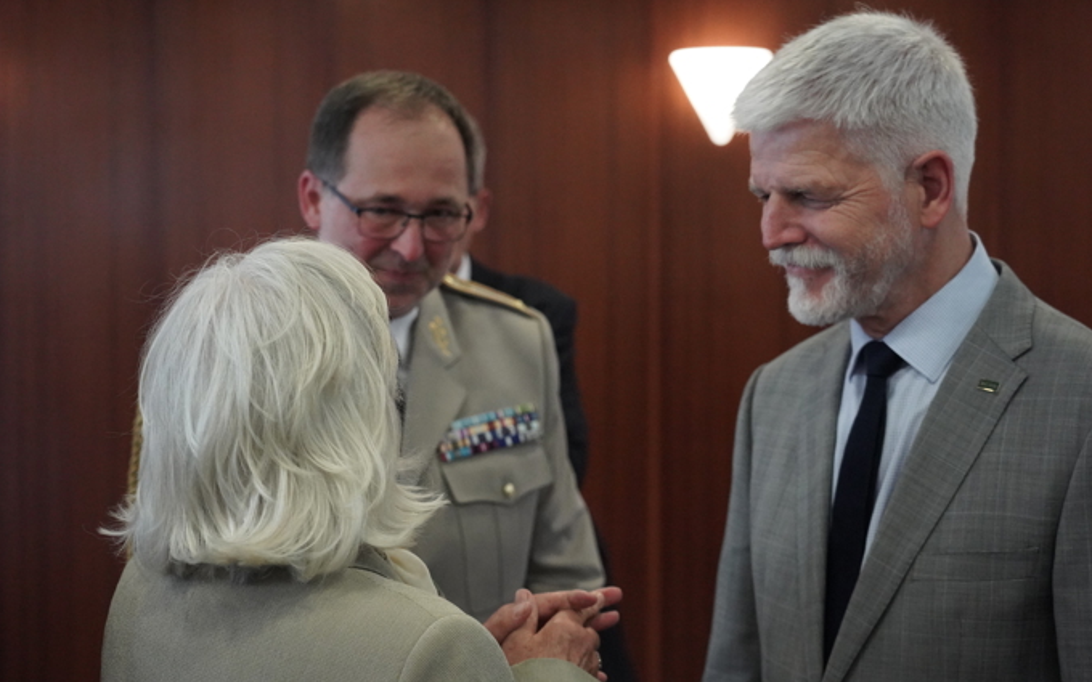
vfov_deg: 21.3
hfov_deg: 33.5
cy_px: 316
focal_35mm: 61
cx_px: 552
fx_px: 1815
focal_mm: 59
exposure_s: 1/1000
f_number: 4
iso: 12800
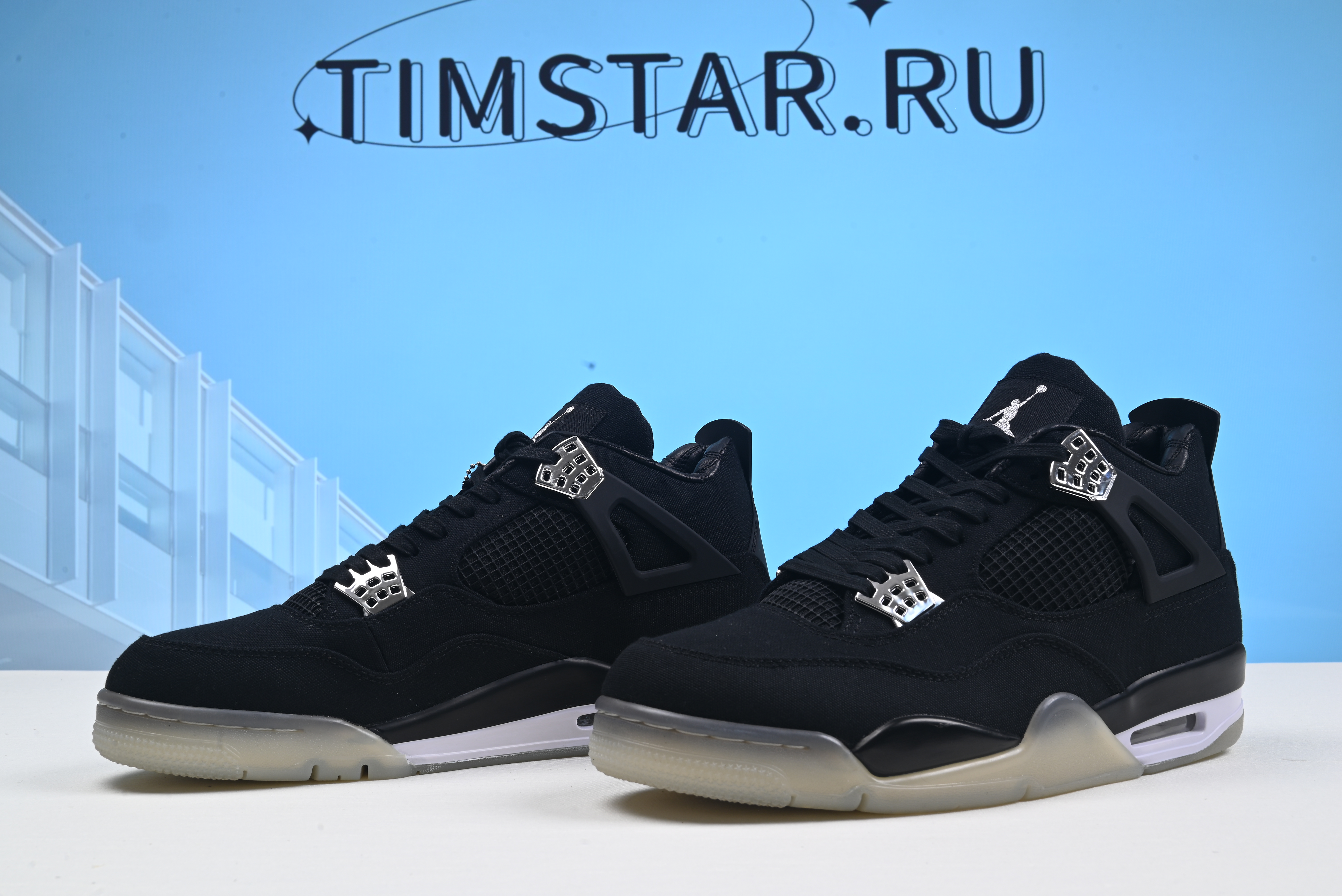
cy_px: 448
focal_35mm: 40
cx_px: 671
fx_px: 1492
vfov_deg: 33.4
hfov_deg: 48.4
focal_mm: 40
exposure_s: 1/2.5
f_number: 16
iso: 100
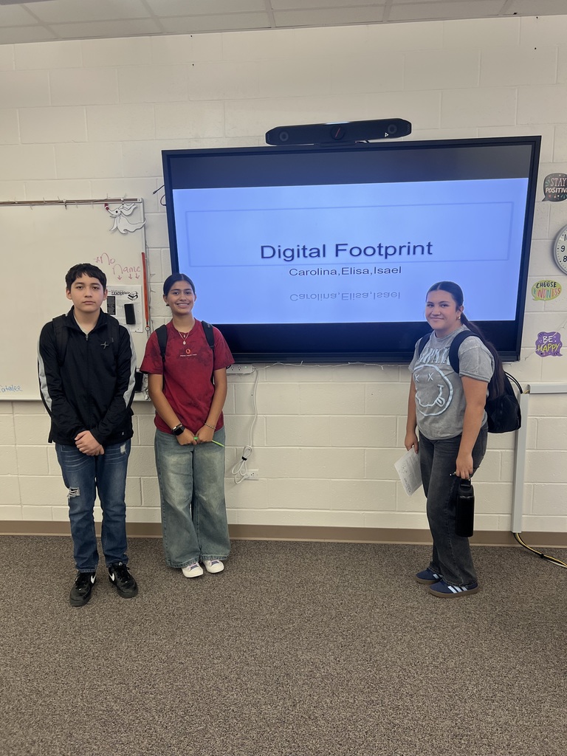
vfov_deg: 67.3
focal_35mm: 26
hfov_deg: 53.1
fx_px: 568
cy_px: 378
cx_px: 284
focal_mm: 5.7
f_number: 1.5
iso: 80
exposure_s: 1/120
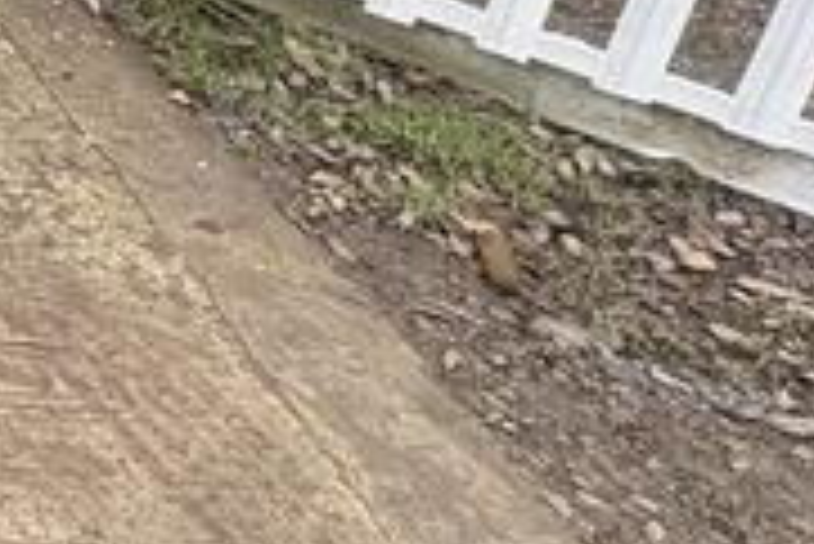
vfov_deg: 17.1
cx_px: -818
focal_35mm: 72
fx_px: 1629
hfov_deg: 18.4
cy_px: -270
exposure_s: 1/99
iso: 64
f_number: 2.2
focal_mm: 2.22
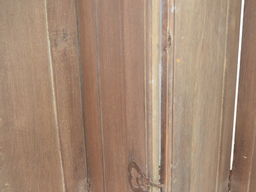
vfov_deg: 30.8
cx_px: 179
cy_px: 116
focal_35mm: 47
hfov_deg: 39.7
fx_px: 348
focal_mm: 22
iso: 1800
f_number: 3.5
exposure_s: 1/60
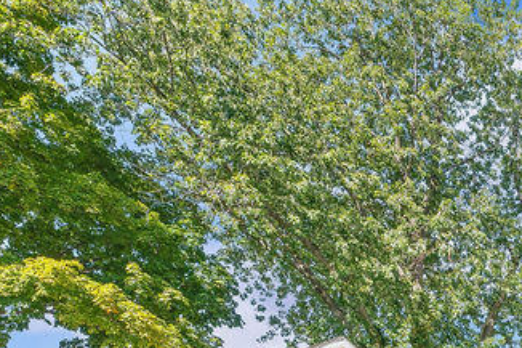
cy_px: 536
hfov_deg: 34.9
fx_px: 638
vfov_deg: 23.6
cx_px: 632
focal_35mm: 44
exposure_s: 1/50
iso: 250
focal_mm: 14
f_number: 10
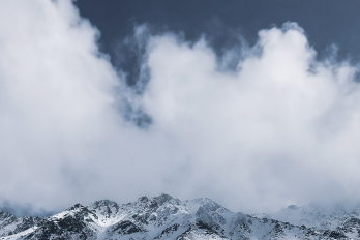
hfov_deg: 40.3
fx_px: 490
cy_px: 273
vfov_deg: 25.3
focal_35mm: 49
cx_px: 168
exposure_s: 1/2288
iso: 50
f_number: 2.2
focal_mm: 2.35
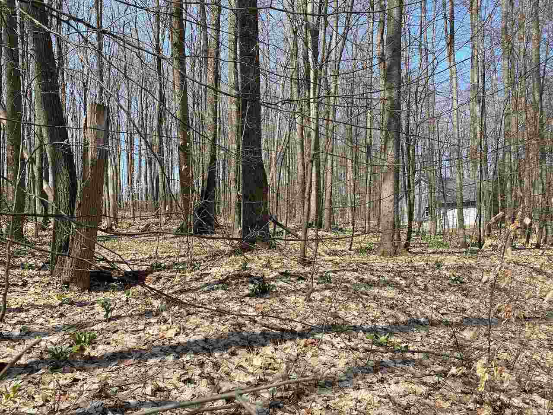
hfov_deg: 67.3
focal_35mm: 26
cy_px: 208
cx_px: 276
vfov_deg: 53.1
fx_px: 415
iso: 32
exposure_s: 1/1157
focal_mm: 4.25
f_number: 1.8
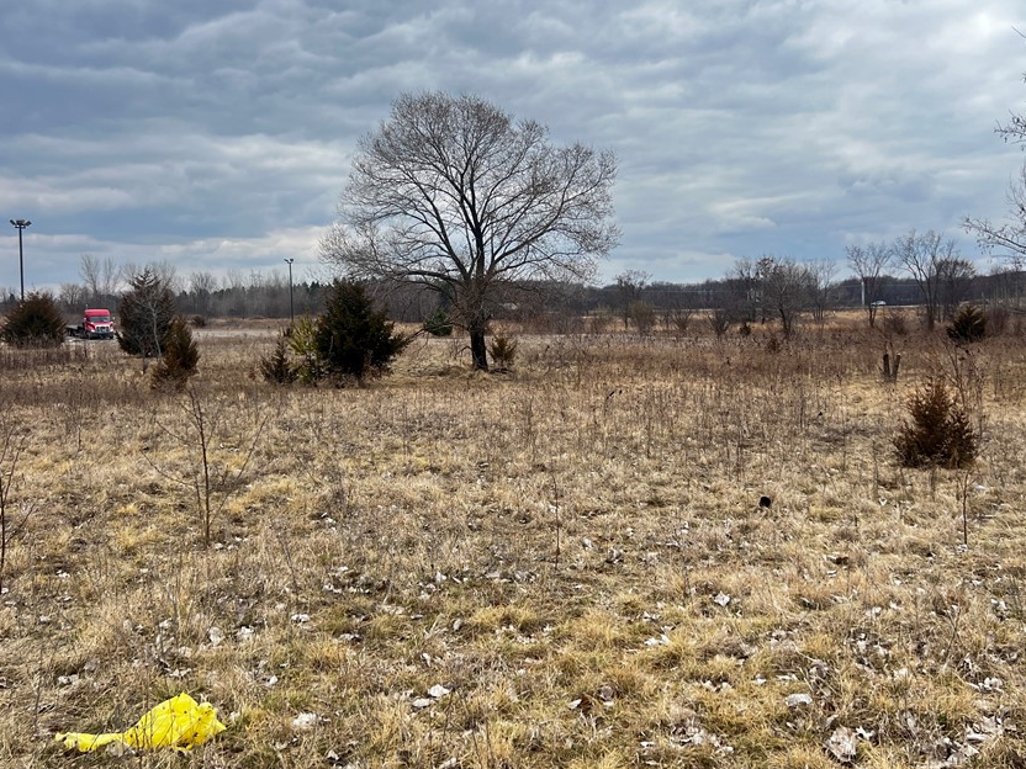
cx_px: 538
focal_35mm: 32
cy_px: 354
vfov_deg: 44.1
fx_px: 948
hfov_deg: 56.8
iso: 50
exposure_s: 1/1972
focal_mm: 5.7
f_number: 1.5
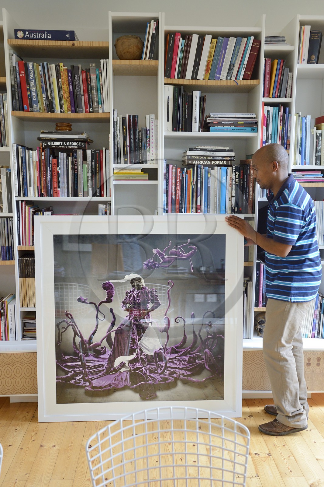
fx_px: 486
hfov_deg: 36.9
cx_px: 162
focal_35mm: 36
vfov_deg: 53.1
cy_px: 244
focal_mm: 36
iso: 800
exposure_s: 1/40
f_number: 5
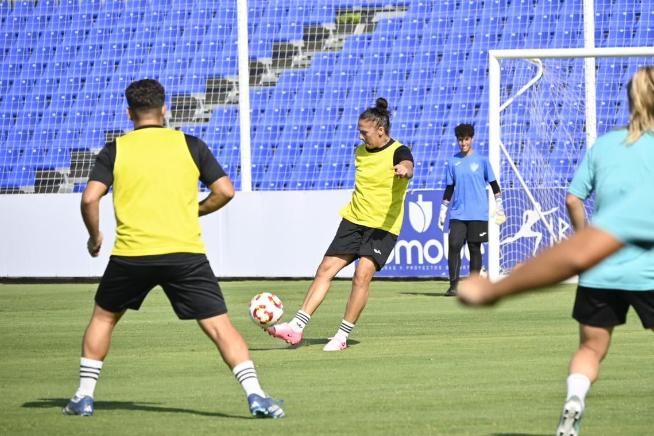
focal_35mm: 316
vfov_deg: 4.4
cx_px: 392
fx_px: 5742
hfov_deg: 6.5
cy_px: 189
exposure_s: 1/1000
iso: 160
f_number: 5.3
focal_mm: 150
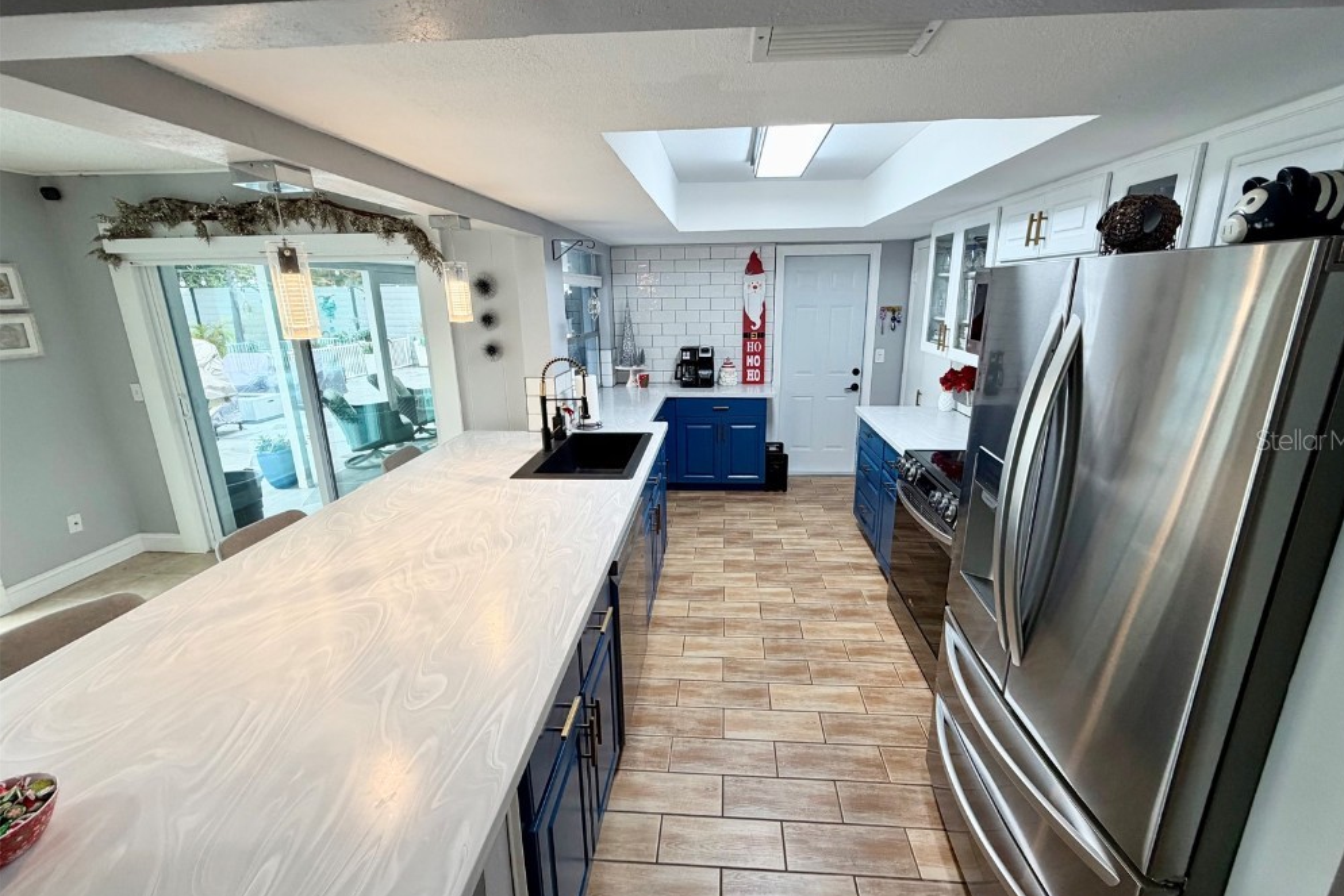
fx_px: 560
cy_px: 439
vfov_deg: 77.3
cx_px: 691
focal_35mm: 15
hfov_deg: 100.4
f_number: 2.2
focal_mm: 2.22
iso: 200
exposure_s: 1/120
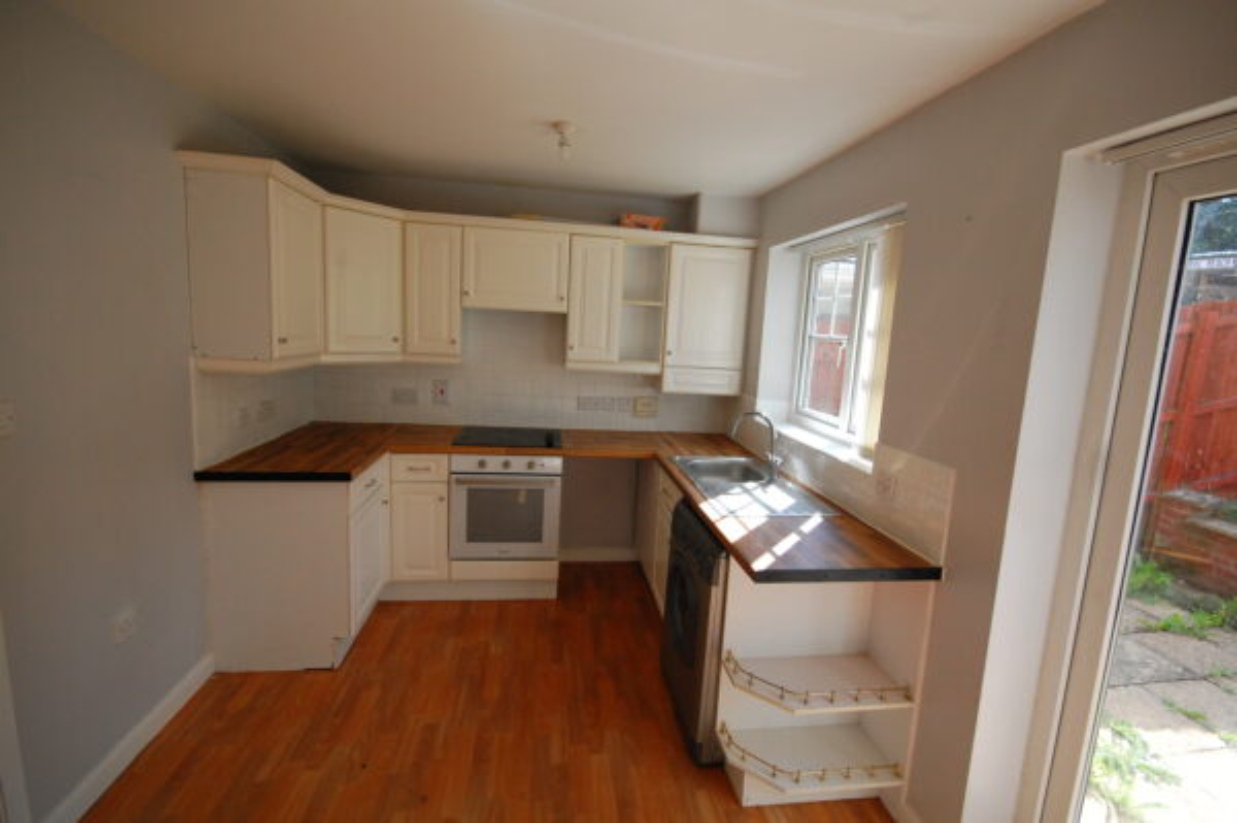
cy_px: 412
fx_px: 515
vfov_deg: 77.2
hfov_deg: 100.4
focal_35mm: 15
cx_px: 618
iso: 800
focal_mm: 10
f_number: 8
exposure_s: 1/250
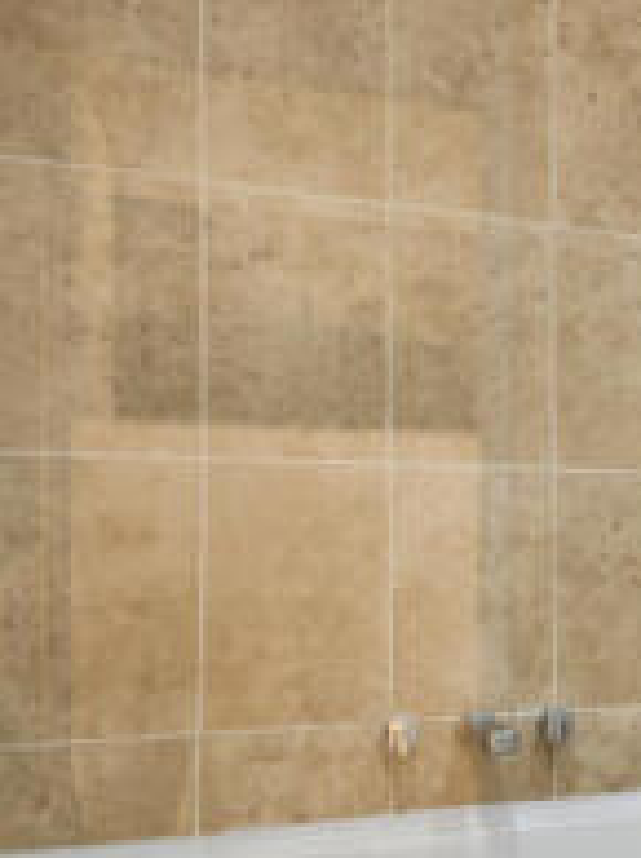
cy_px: 564
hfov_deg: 22.9
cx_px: 953
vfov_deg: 36.5
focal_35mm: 52
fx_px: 1287
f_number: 9.5
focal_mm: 16
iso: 50
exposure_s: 2
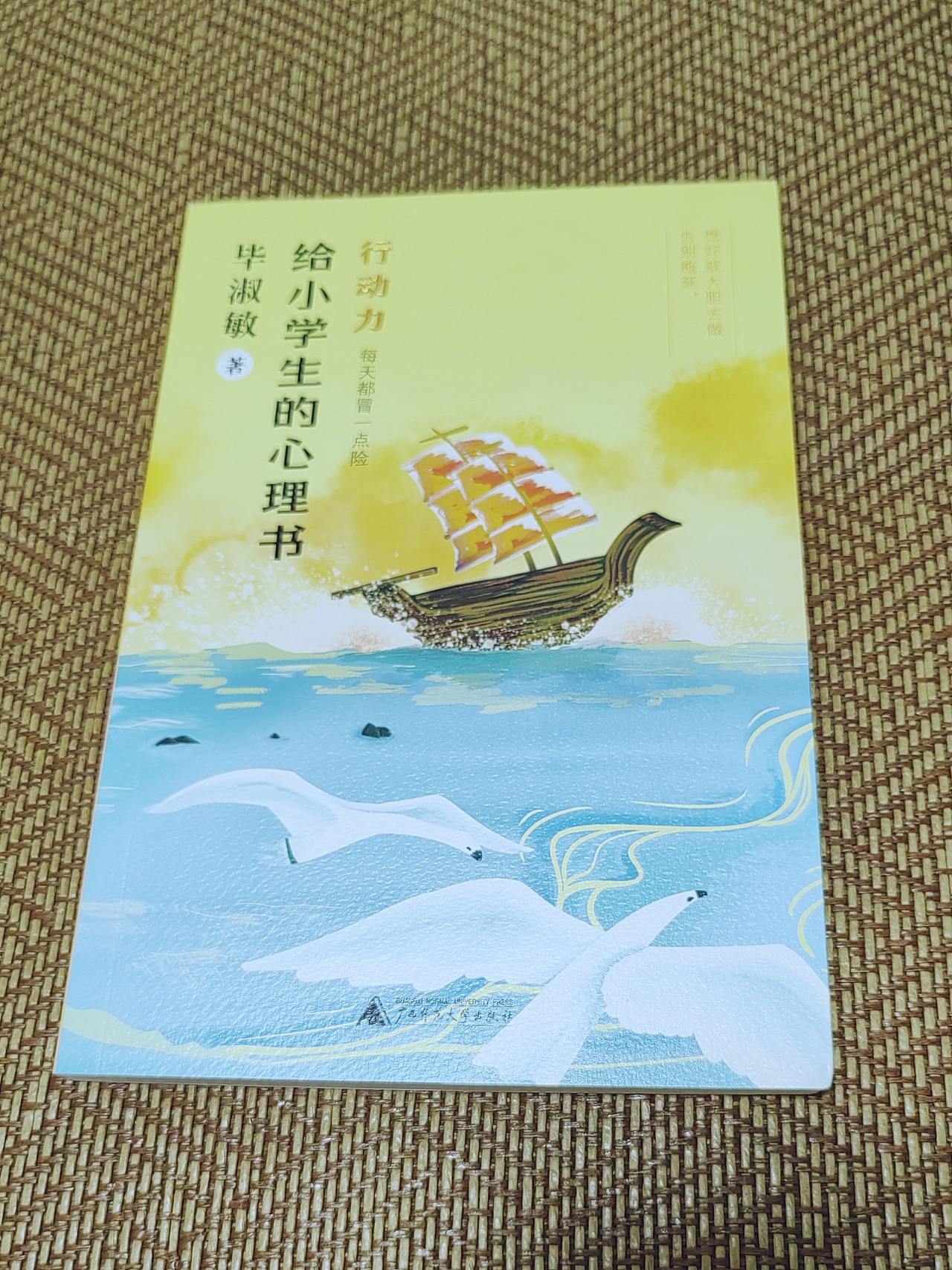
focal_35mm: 27
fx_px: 990
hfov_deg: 51.3
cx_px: 476
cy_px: 635
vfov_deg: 65.3
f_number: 1.9
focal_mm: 5.52
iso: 320
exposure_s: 1/50
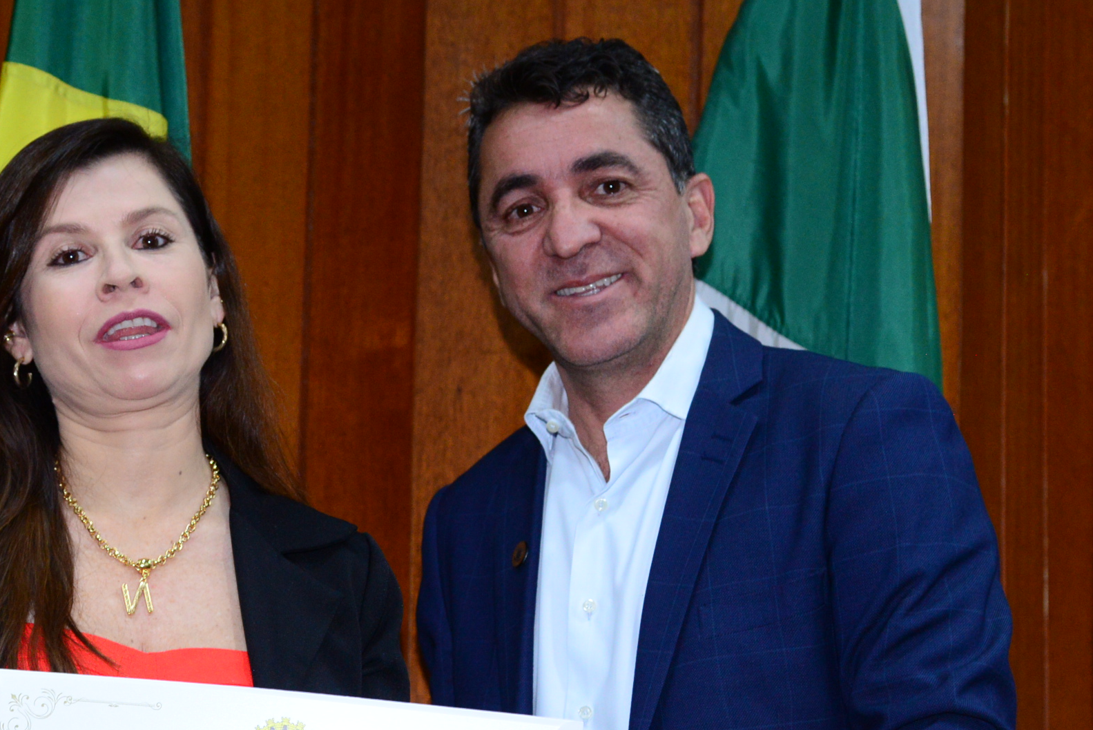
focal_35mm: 133
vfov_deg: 10.3
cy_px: 551
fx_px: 4040
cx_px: 322
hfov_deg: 15.4
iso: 2500
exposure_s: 1/125
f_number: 5
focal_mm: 70
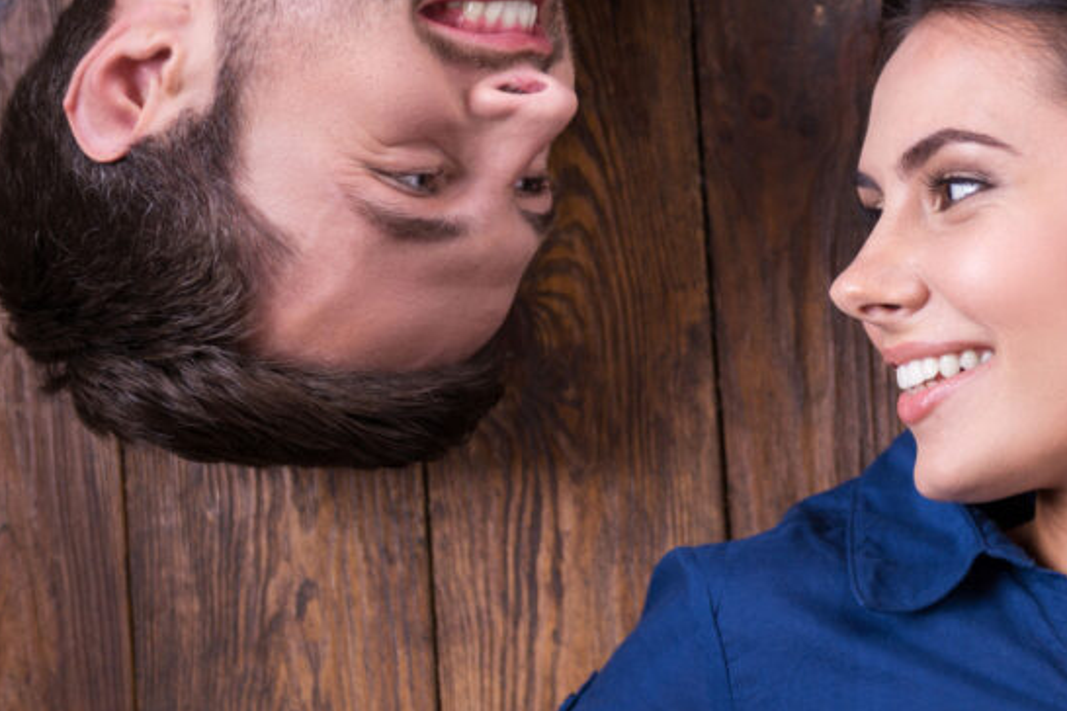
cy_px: 272
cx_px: 850
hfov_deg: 19.3
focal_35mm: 105
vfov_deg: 13.0
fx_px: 3112
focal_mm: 56
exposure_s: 1/100
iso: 320
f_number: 2.8
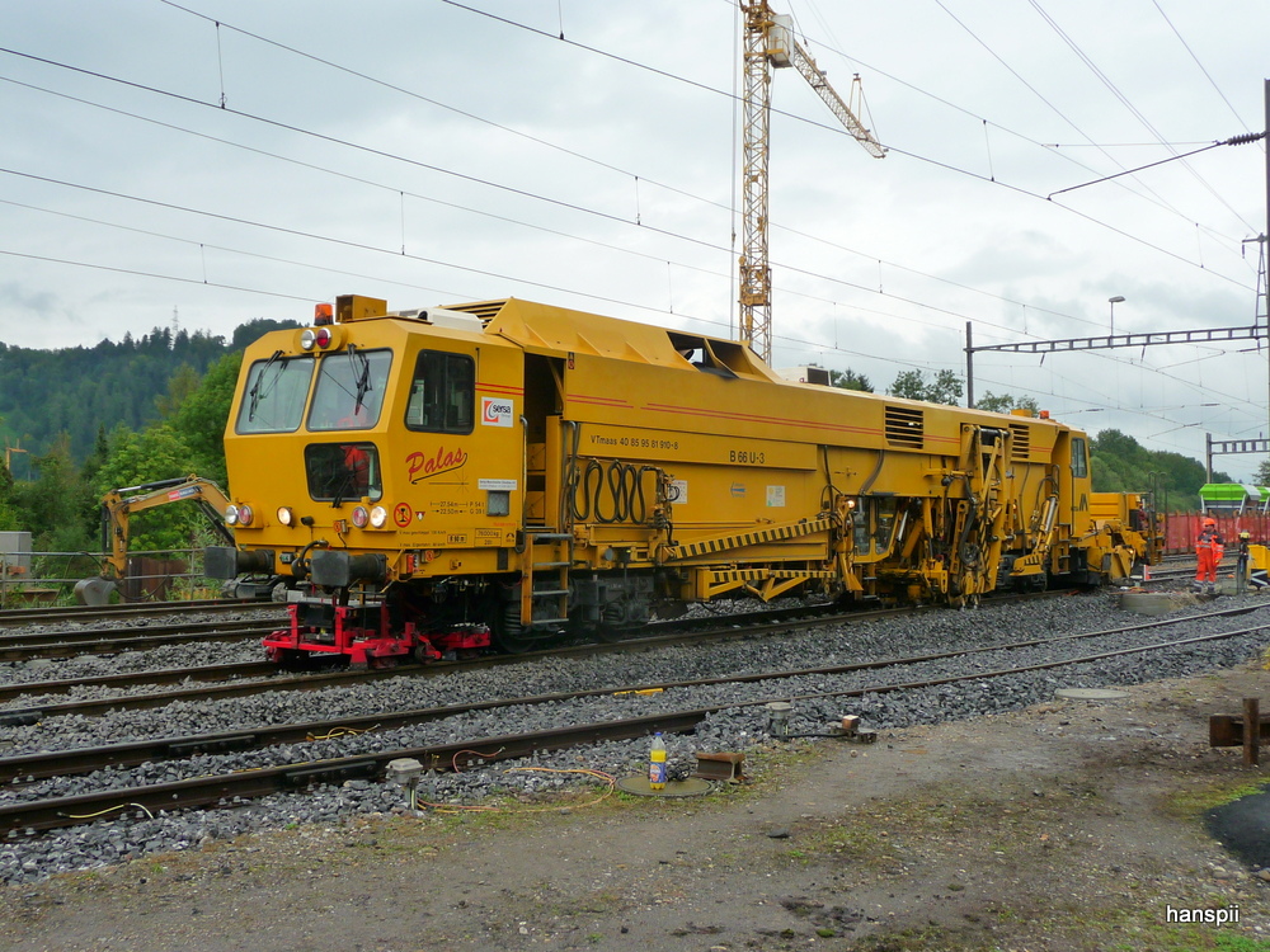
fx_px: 1394
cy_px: 476
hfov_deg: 49.0
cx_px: 635
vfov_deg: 37.7
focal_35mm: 38
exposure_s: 1/250
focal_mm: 6.3
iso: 160
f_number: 3.8
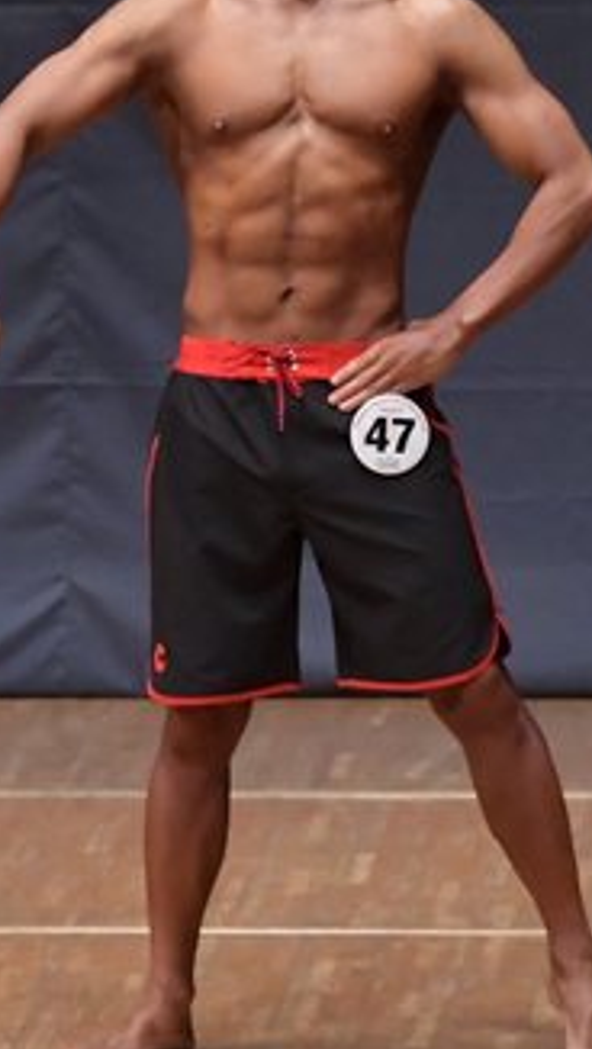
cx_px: -14
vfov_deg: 3.4
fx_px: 17647
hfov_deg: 1.9
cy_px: 367
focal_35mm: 634
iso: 6400
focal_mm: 170
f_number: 5.6
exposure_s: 1/400
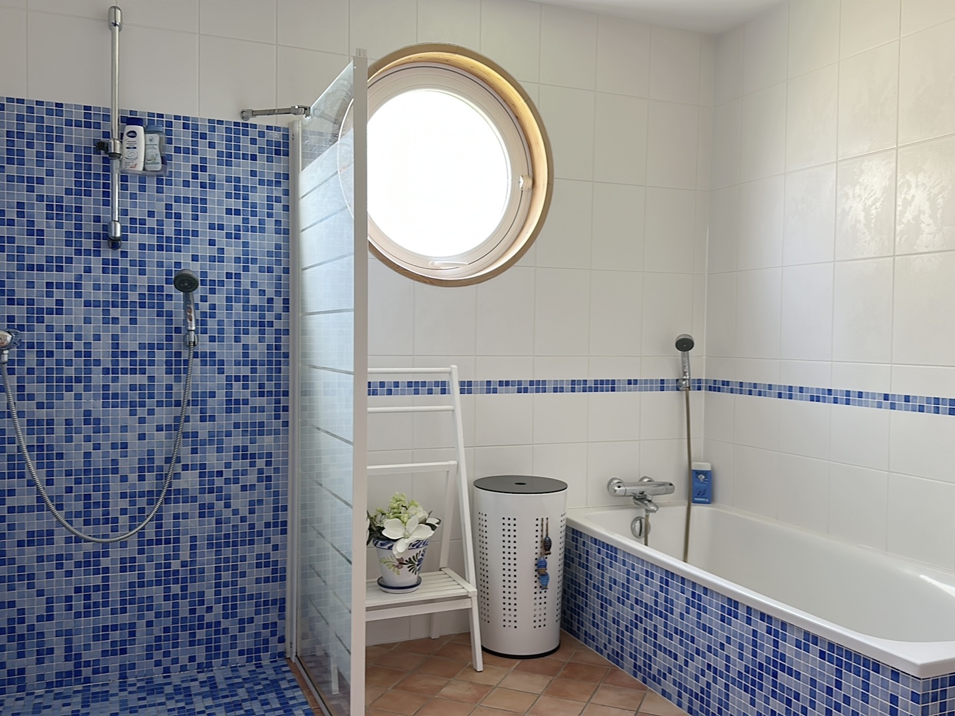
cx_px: 478
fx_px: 690
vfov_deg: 54.9
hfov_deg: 69.4
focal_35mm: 25
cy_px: 358
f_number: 1.78
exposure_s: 1/40
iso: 125
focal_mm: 6.86
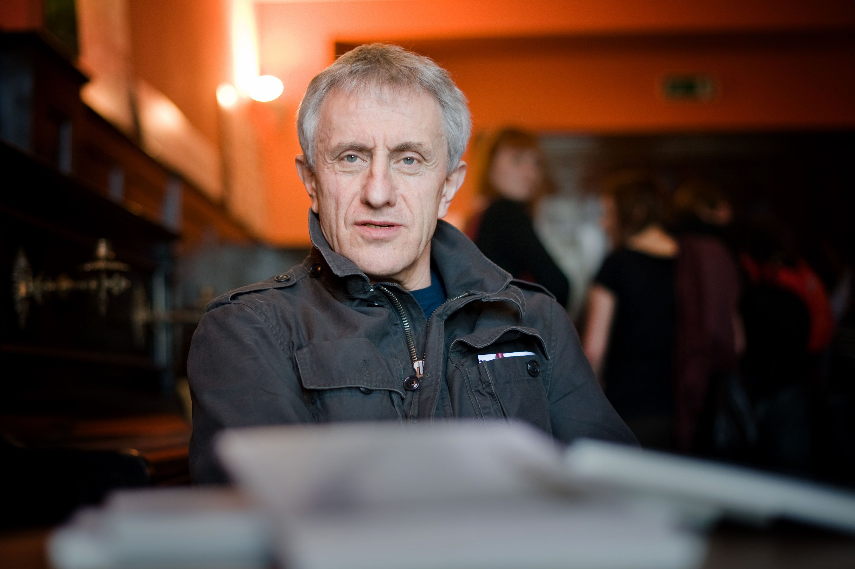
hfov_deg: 39.6
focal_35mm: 50
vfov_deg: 27.0
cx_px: 428
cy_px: 284
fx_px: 1187
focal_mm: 50
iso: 1100
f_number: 2.2
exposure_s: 1/320
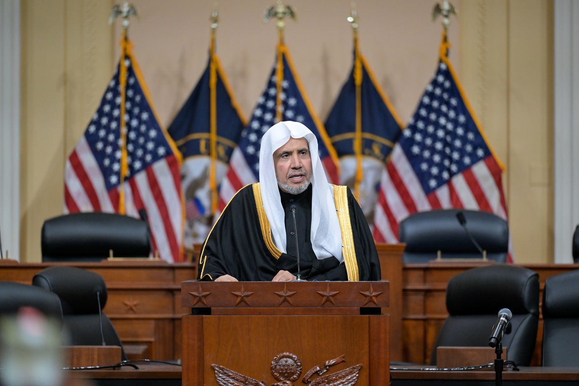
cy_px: 193
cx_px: 290
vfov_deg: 6.9
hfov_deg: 10.3
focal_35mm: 200
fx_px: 3217
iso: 2500
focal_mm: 200
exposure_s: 1/500
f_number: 2.8
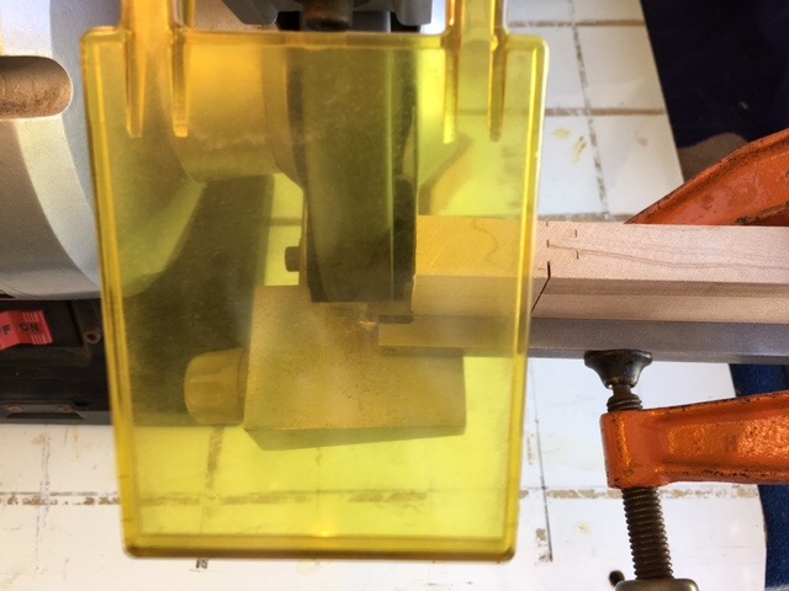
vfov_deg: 48.2
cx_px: 394
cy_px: 296
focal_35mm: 29
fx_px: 661
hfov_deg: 61.7
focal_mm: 4.15
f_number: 2.2
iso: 32
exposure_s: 1/60
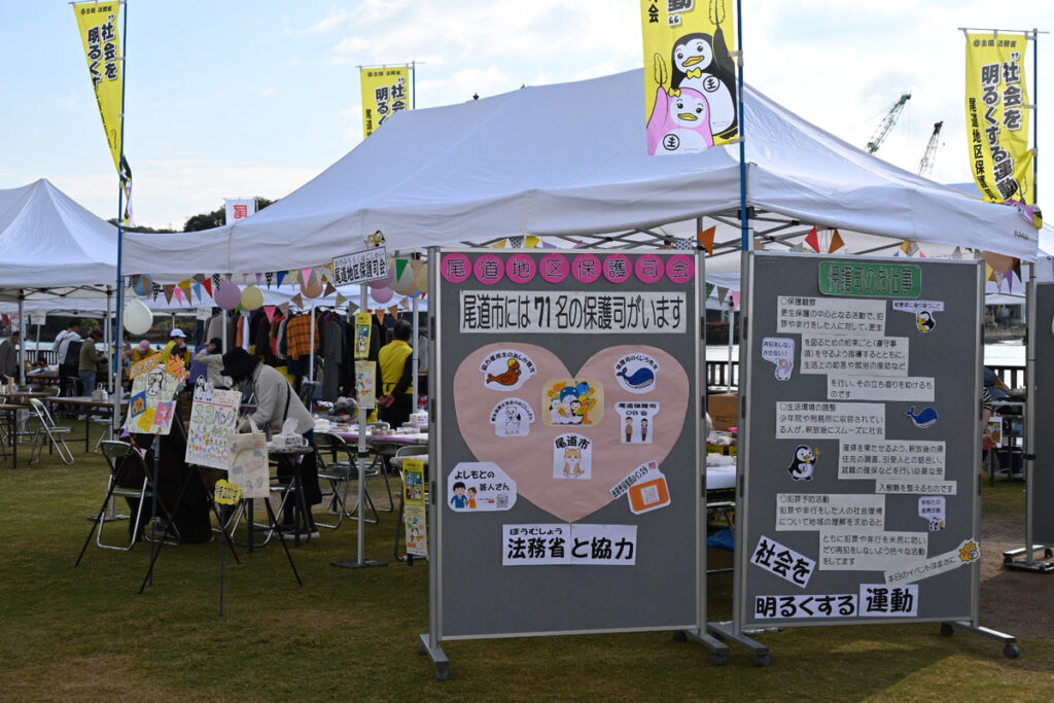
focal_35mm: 46
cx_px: 527
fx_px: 1347
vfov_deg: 29.3
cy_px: 352
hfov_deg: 42.7
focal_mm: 46
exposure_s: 1/400
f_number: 7.1
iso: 100
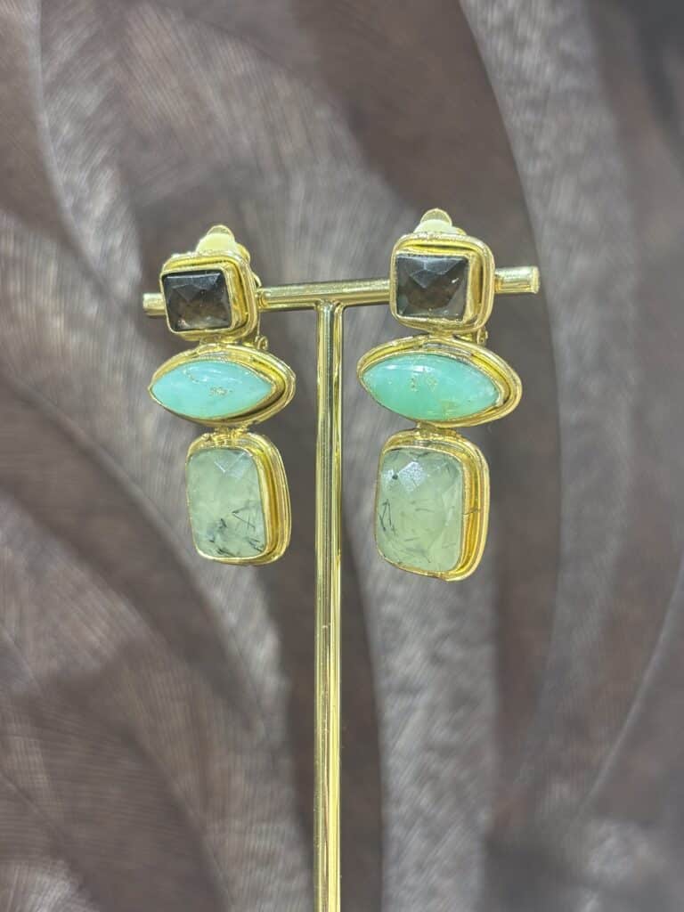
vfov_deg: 36.8
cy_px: 456
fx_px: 1370
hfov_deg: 28.0
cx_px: 342
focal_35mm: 52
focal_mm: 5.96
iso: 40
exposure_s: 1/50
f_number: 1.6
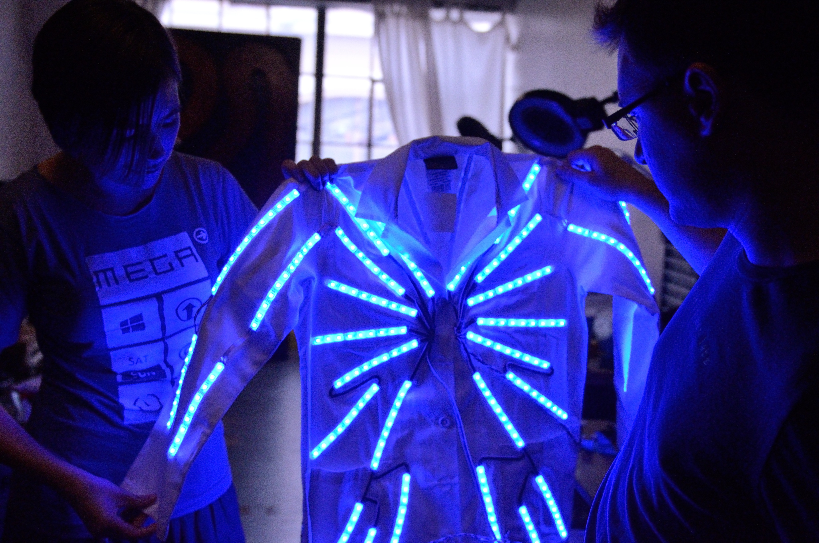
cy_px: 272
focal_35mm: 40
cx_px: 410
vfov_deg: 32.9
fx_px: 919
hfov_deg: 48.0
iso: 3200
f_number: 2.8
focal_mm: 27
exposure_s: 1/6400
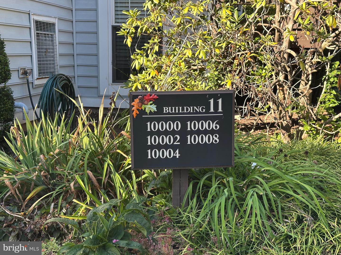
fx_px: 473
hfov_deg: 39.7
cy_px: 128
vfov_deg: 30.3
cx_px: 170
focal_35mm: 48
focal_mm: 6.86
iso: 64
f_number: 1.78
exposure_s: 1/377
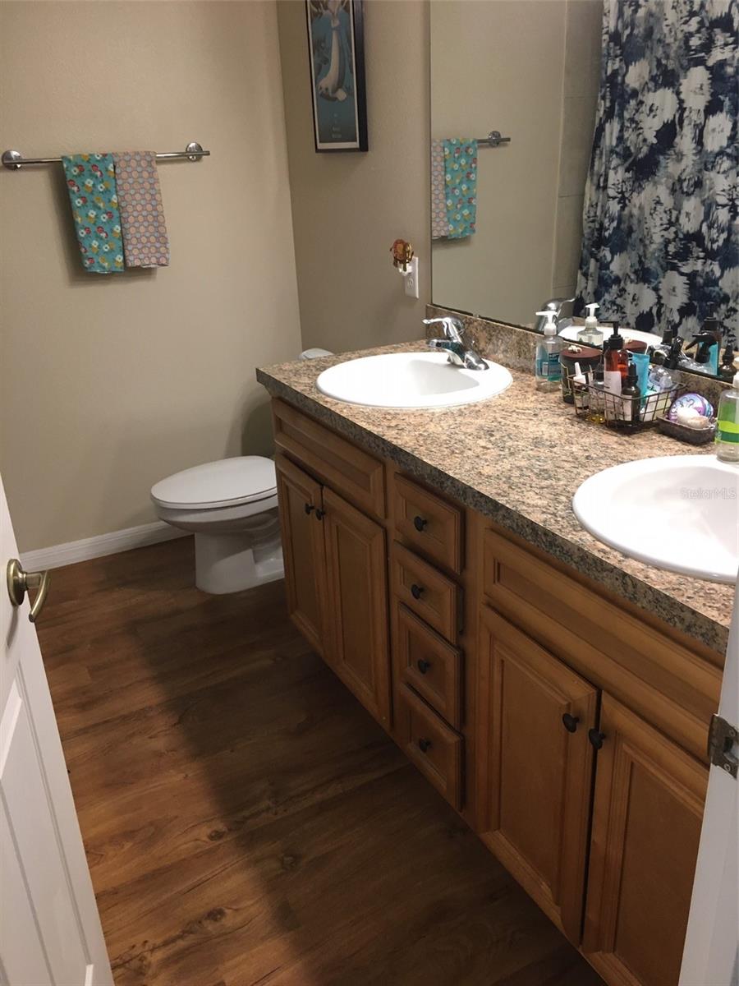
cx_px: 370
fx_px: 825
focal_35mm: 29
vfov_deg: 61.7
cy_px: 493
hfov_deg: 48.2
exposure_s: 1/30
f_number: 2.2
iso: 100
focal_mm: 4.15
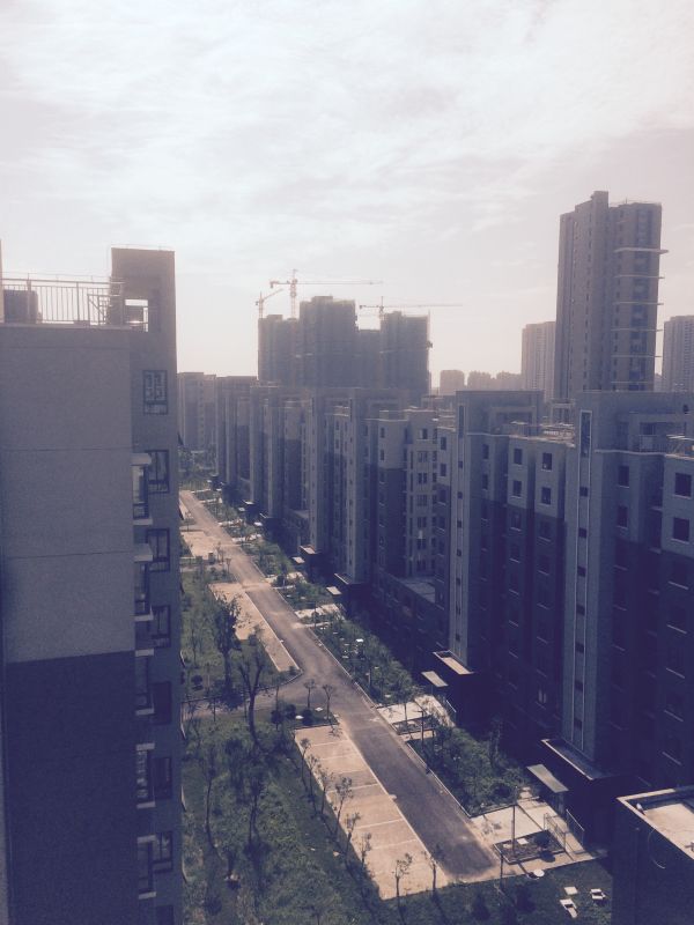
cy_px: 462
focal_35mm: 29
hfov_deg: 48.2
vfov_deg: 61.7
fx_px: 775
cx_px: 347
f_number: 2.2
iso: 40
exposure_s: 1/6849
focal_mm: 4.15
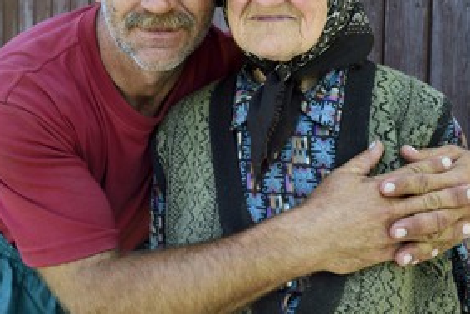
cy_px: 83
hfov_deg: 45.4
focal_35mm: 43
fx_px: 562
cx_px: 224
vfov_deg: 30.8
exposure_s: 1/200
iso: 200
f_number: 6.3
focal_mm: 29
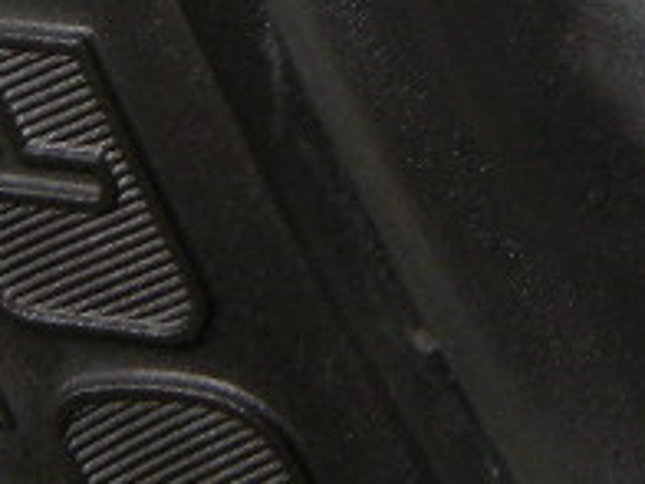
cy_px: -537
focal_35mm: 141
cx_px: 849
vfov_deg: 9.7
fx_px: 2627
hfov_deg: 13.5
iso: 137
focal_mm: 4.7
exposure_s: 1/60
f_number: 2.8
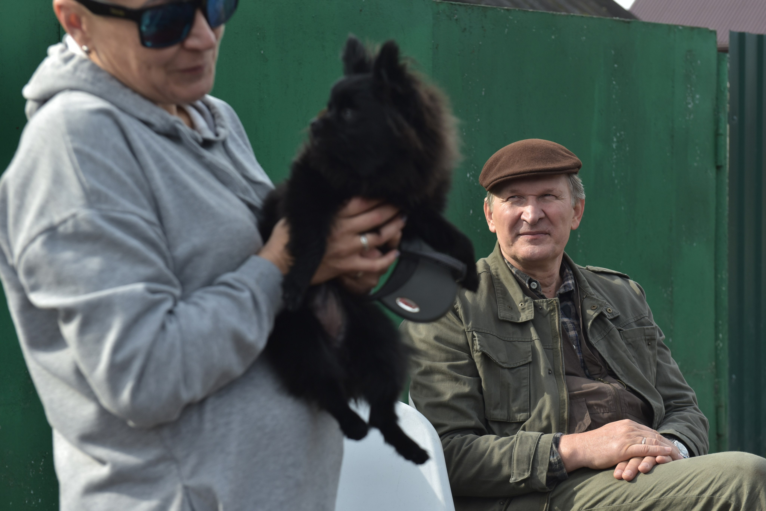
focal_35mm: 70
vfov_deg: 19.5
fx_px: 1490
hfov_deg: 28.8
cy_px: 256
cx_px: 383
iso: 200
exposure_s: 1/640
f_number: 6.3
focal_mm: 70
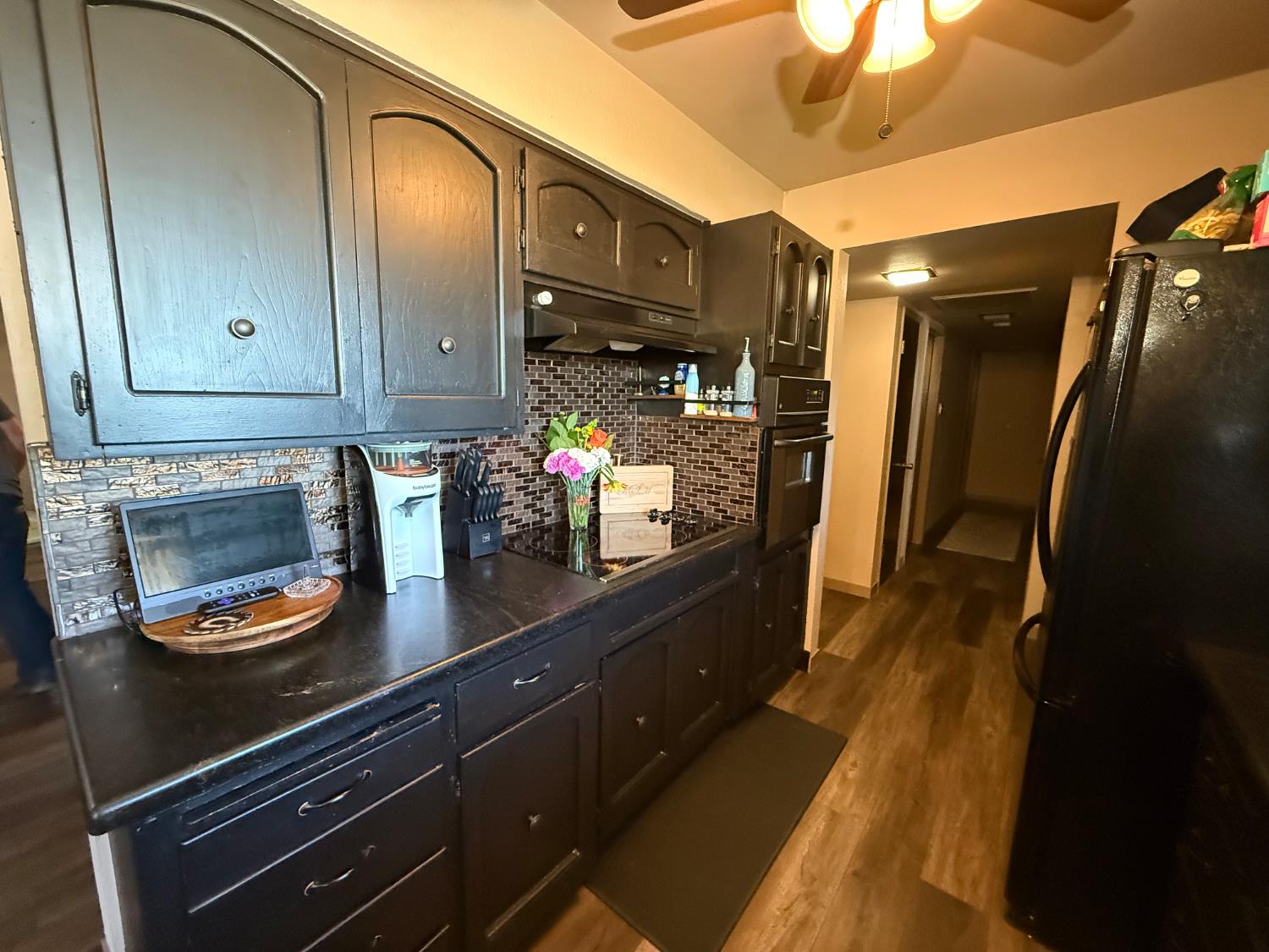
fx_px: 513
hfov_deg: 102.1
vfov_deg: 85.7
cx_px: 634
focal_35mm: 14
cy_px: 476
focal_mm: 2.22
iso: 1250
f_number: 2.2
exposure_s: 1/40
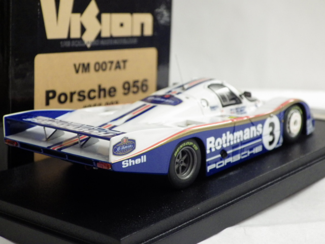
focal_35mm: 71
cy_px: 122
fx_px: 667
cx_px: 162
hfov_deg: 27.4
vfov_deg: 20.7
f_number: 4.2
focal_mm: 12.8
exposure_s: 1/45
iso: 800
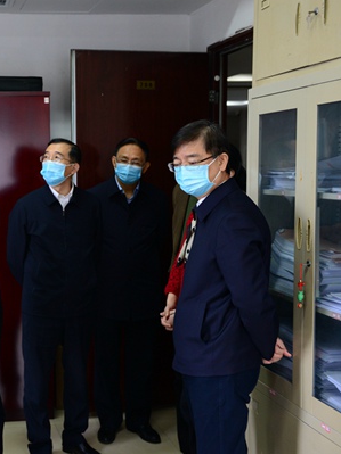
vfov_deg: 34.9
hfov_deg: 25.5
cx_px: 19
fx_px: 723
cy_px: 227
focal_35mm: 55
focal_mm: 38
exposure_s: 1/100
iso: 1600
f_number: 3.5
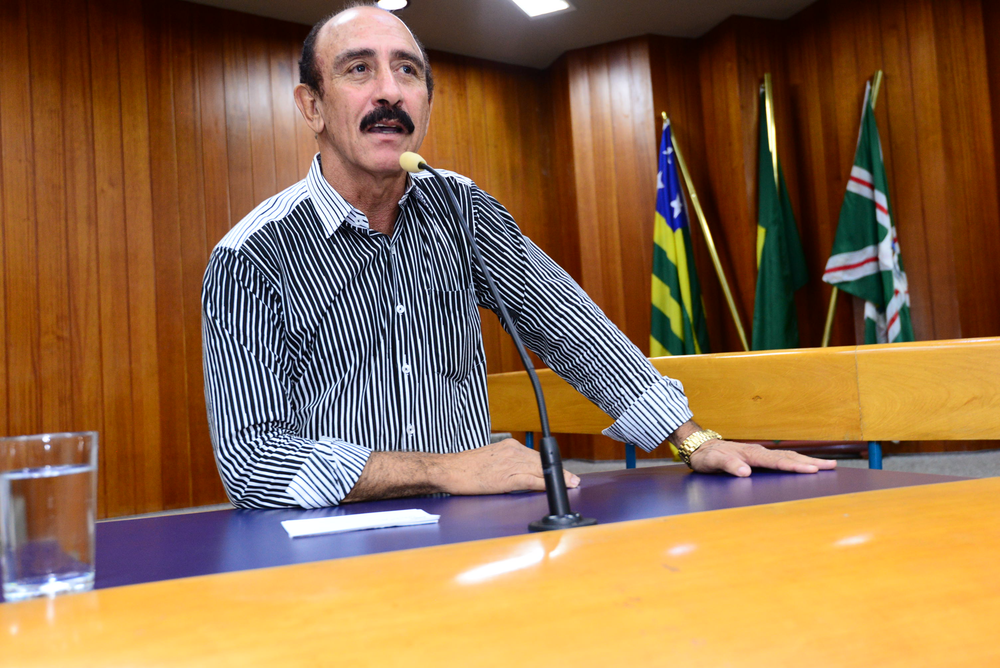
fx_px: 973
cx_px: 500
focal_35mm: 35
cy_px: 334
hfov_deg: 54.4
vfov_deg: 37.9
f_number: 5
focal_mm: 35
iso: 2500
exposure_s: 1/60
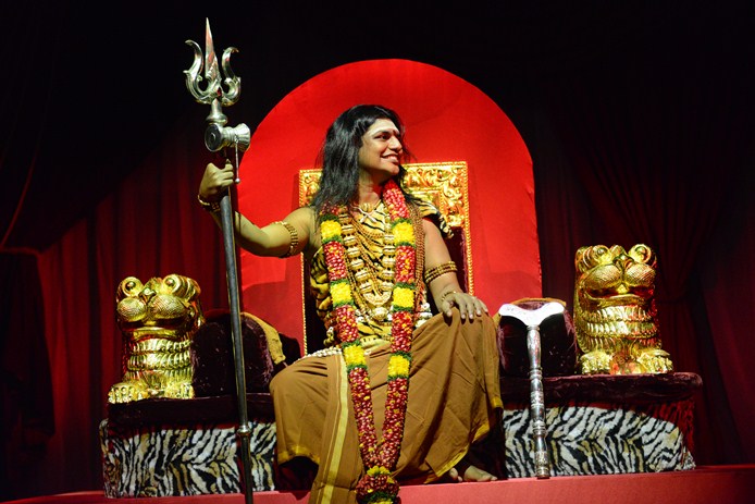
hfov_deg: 30.5
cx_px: 378
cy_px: 252
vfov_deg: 20.6
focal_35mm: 66
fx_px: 1384
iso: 5000
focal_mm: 66
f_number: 2.8
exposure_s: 1/160
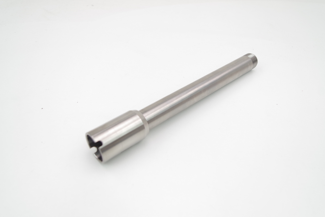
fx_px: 244
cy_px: 108
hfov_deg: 67.4
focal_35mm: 27
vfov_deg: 47.9
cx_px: 162
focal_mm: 18
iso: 100
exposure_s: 1/60
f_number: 5
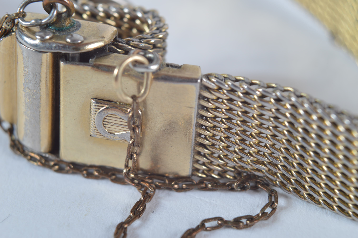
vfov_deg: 16.5
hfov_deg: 24.6
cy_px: 119
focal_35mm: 82
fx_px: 820
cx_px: 179
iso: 100
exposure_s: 1/125
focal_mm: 55
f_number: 10
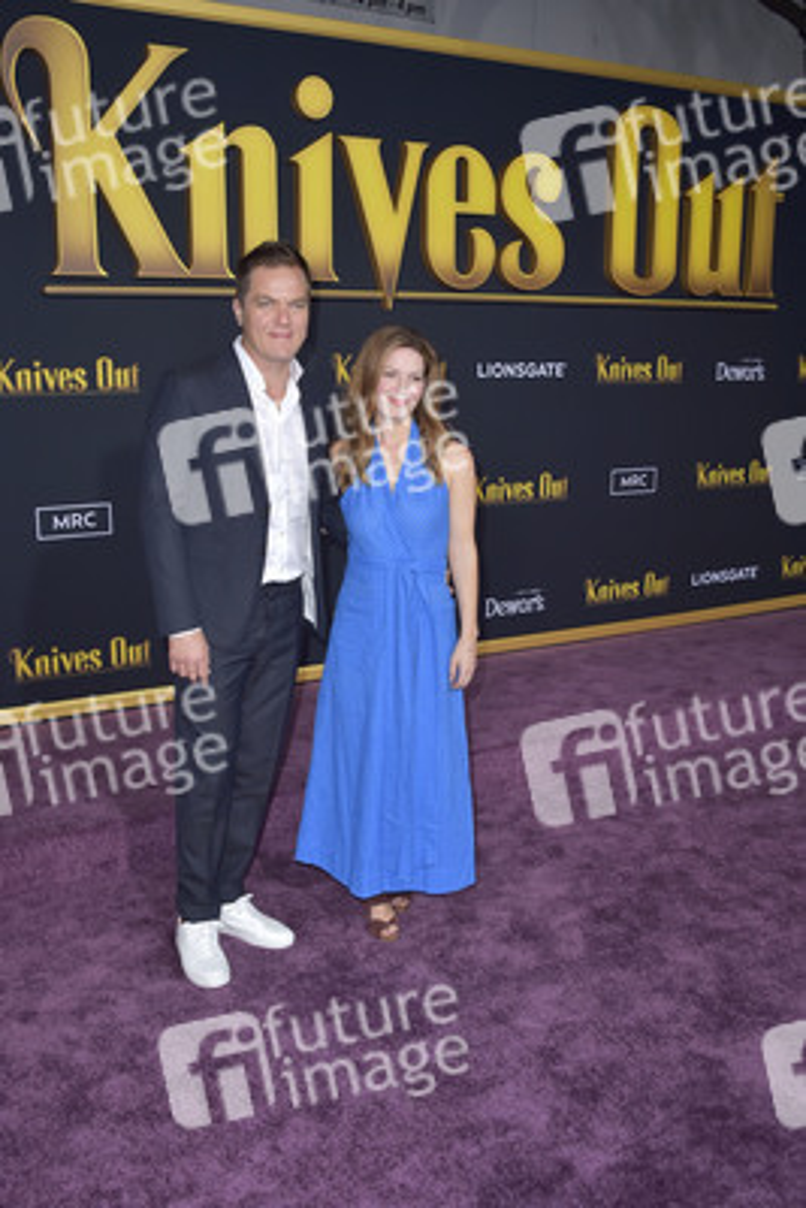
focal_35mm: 32
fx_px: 1074
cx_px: 403
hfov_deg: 41.1
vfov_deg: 58.7
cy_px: 604
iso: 500
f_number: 7.1
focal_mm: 32
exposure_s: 1/250
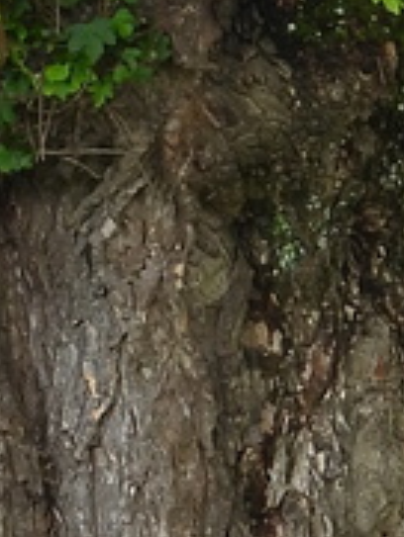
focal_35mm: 884
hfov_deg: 1.7
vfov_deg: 2.2
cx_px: -104
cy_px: -665
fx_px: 13740
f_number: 4
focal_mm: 22.3
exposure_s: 1/80
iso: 100
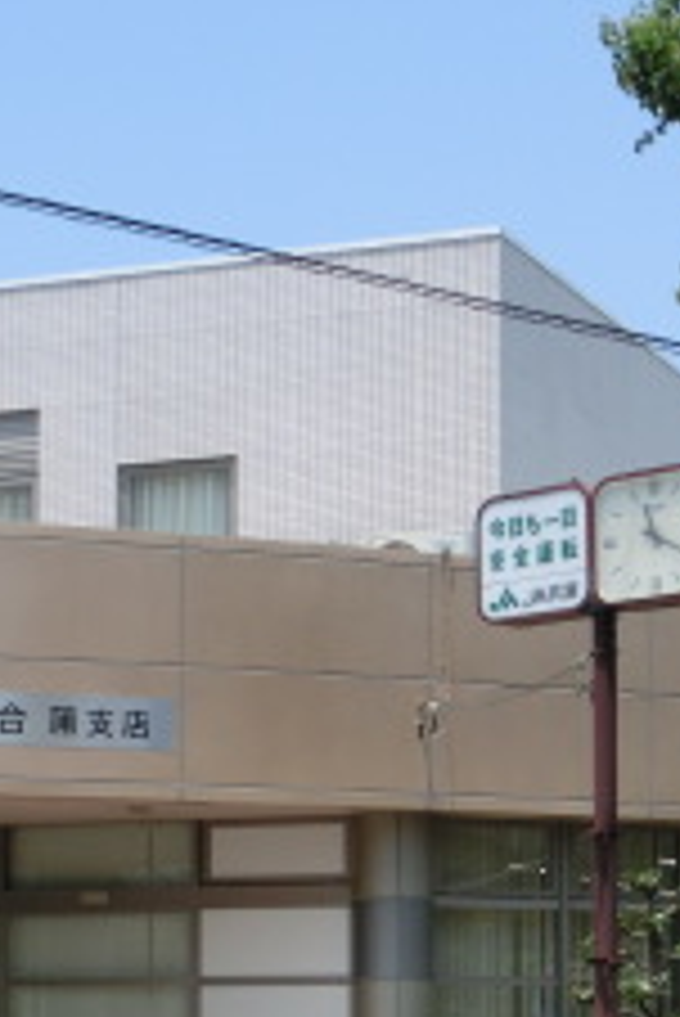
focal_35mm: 97
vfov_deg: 20.8
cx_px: 315
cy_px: 819
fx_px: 2744
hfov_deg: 14.1
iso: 80
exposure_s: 1/1000
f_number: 3.7
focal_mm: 5.93
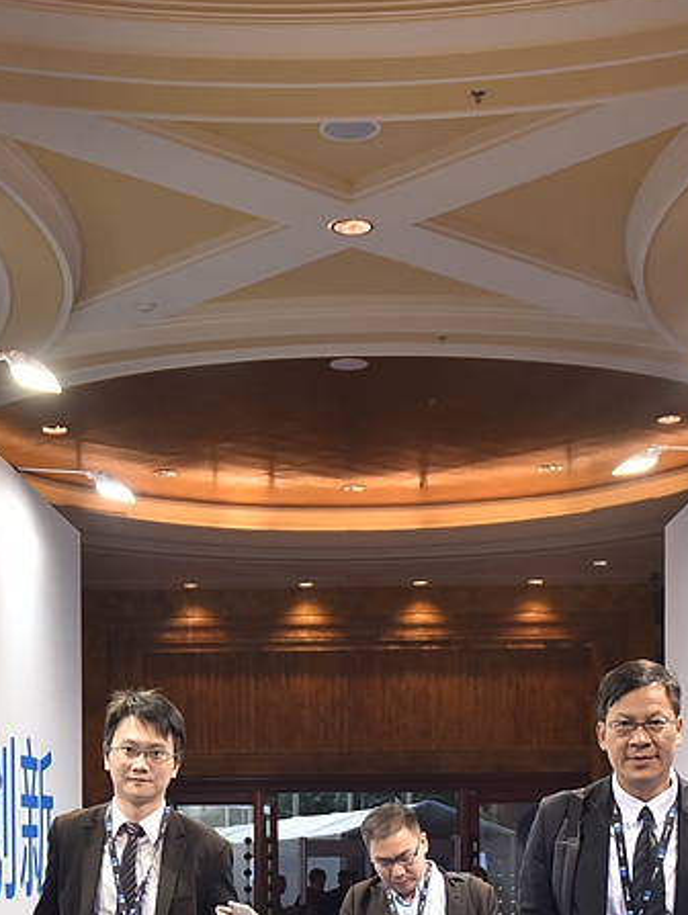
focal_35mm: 66
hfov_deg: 22.3
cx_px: 317
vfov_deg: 28.1
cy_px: 842
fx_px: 1747
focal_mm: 24
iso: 400
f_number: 2.8
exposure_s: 1/250
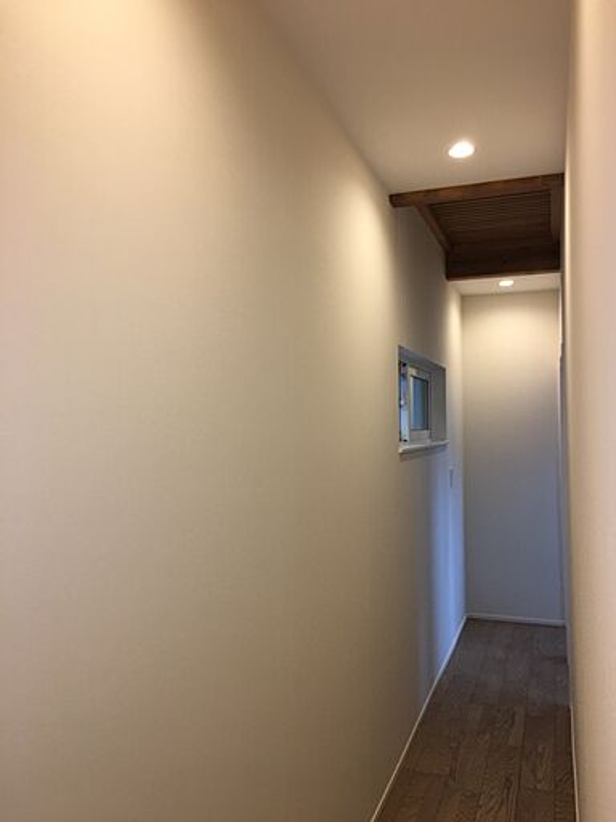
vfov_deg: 61.7
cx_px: 308
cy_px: 411
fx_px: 688
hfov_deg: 48.2
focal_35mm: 29
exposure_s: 1/30
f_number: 2.2
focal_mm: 4.15
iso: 50
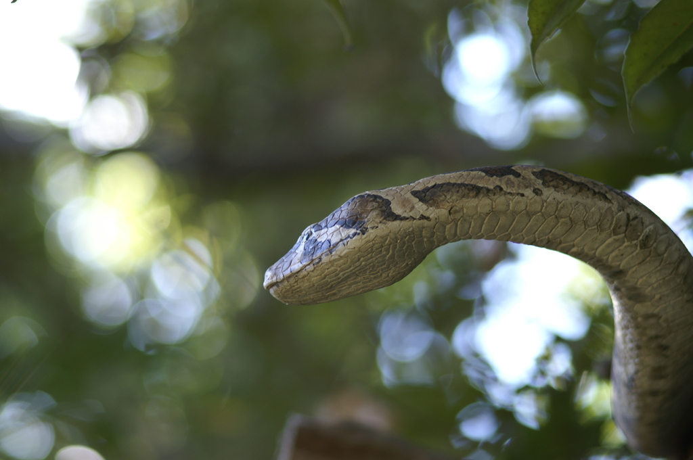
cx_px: 346
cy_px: 230
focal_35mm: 128
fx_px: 2451
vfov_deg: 10.7
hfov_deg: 16.1
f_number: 2.8
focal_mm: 85
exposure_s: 1/80
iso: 100
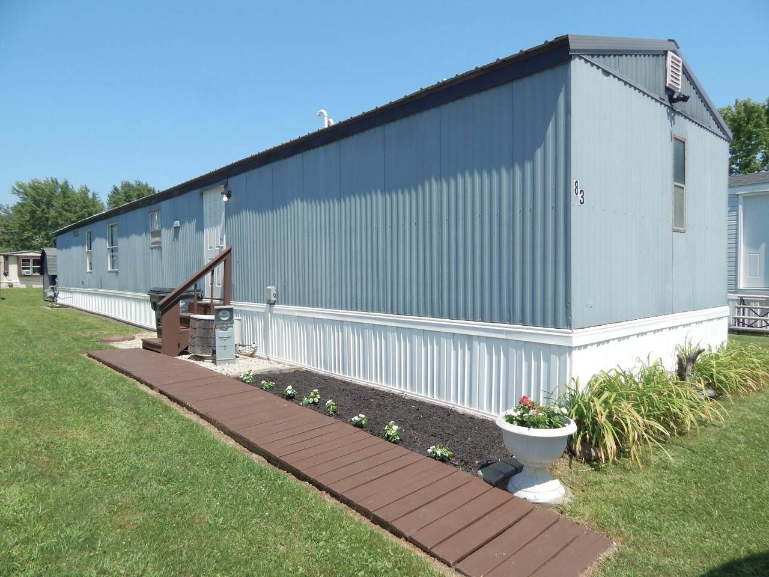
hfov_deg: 73.9
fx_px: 511
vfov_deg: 58.9
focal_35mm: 23
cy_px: 288
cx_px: 384
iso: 125
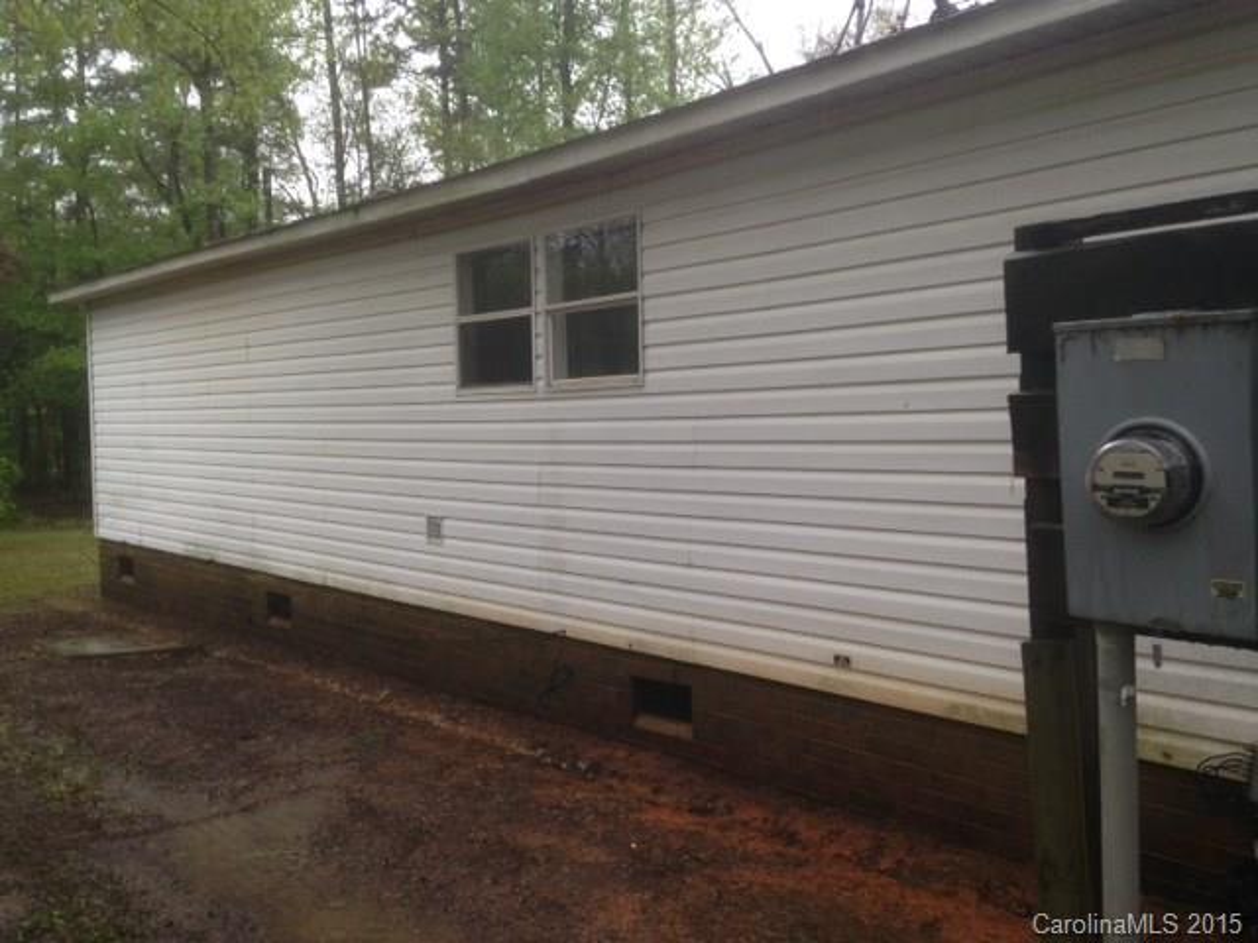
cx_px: 629
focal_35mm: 33
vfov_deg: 42.9
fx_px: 1199
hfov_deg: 55.4
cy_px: 472
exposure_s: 1/66
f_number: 2.4
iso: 50
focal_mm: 4.12
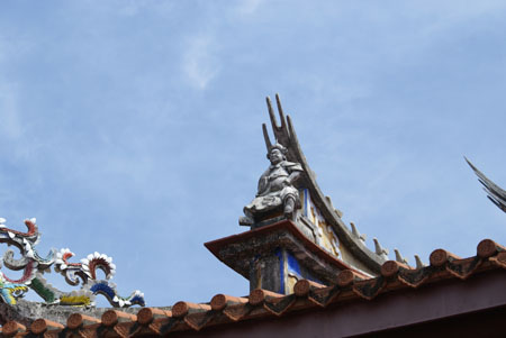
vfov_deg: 13.1
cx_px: 253
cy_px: 169
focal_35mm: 105
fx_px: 1477
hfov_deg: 19.4
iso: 100
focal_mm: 70
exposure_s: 1/250
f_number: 8
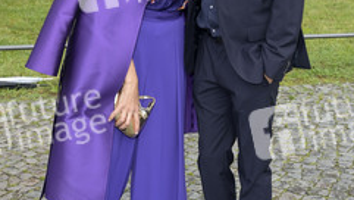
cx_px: 191
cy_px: 51
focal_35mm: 66
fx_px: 620
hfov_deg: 31.9
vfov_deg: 18.2
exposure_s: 1/250
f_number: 6.3
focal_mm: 38
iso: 320
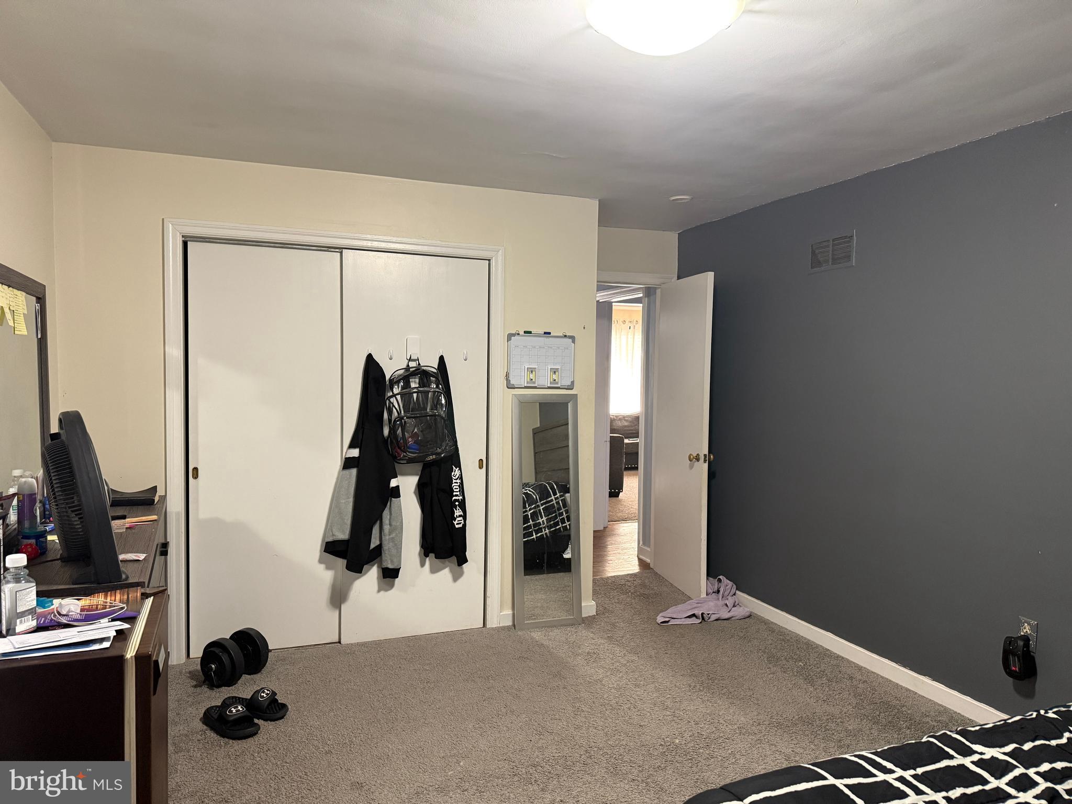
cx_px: 536
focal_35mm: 24
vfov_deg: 56.8
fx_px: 743
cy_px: 402
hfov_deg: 71.6
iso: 500
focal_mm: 6.76
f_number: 1.78
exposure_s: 1/60
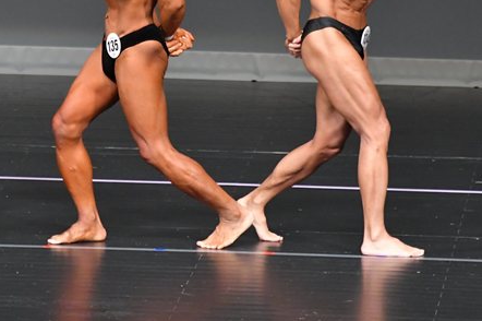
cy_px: 63
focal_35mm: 552
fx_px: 7385
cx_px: 158
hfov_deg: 3.7
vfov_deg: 2.5
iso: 5000
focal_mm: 210
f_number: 5.6
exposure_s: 1/400
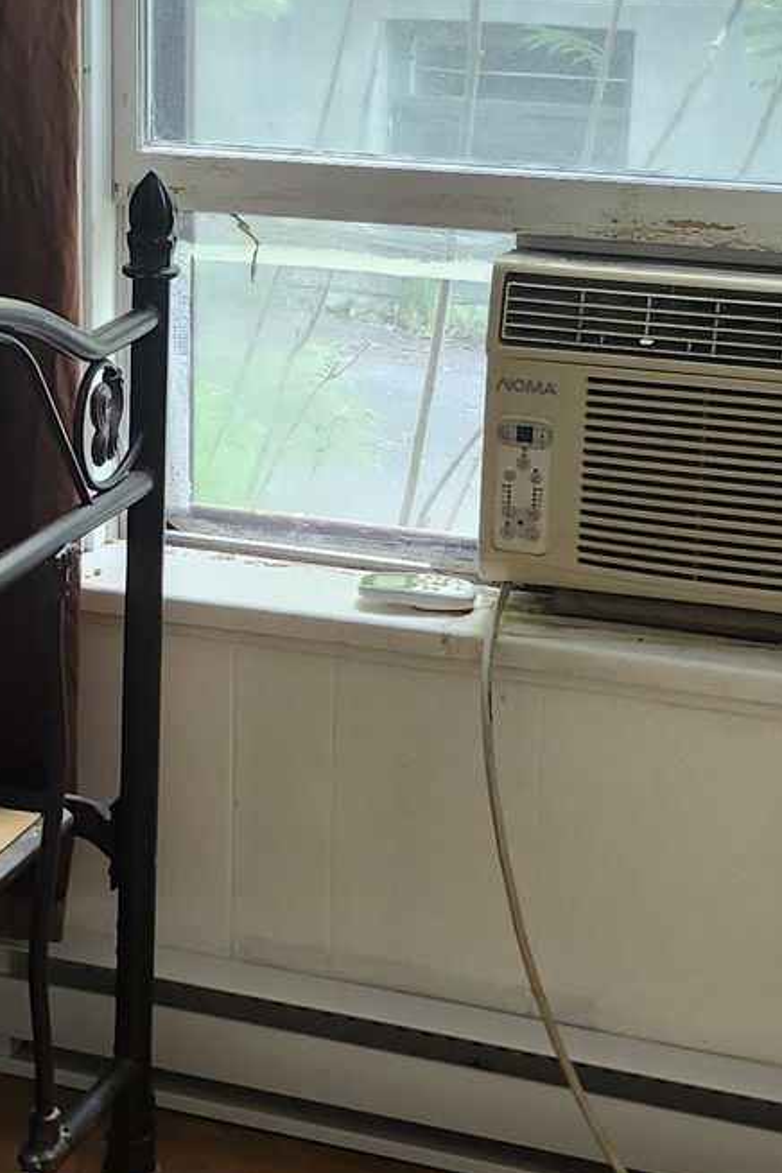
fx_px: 2541
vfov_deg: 25.9
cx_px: 215
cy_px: 471
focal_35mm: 78
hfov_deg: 17.4
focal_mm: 5.54
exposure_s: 1/120
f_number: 1.8
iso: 250
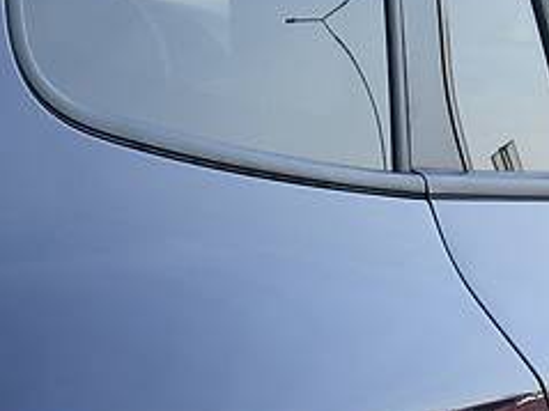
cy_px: 216
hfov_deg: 10.4
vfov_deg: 7.8
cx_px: 276
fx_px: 3028
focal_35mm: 191
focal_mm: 6.6
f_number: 2.8
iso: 20
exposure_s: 1/292
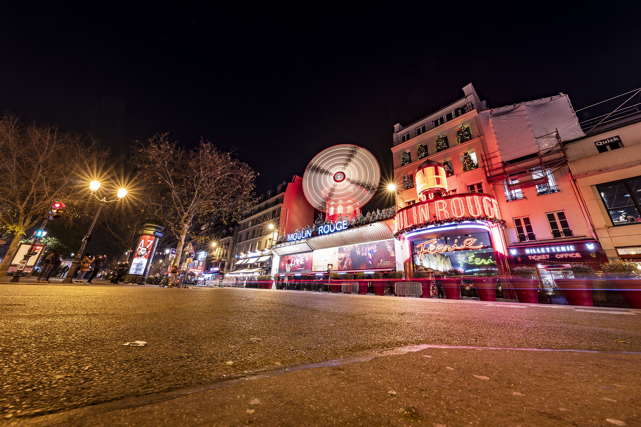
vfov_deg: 90.0
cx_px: 320
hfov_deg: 112.6
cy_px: 214
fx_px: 214
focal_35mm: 12
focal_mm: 12
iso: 50
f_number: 8
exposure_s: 4
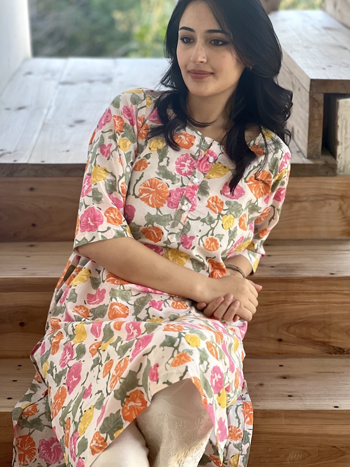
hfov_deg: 19.1
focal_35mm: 77
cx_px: 175
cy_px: 234
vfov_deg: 25.3
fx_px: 1038
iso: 125
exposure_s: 1/121
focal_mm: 9
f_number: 2.8
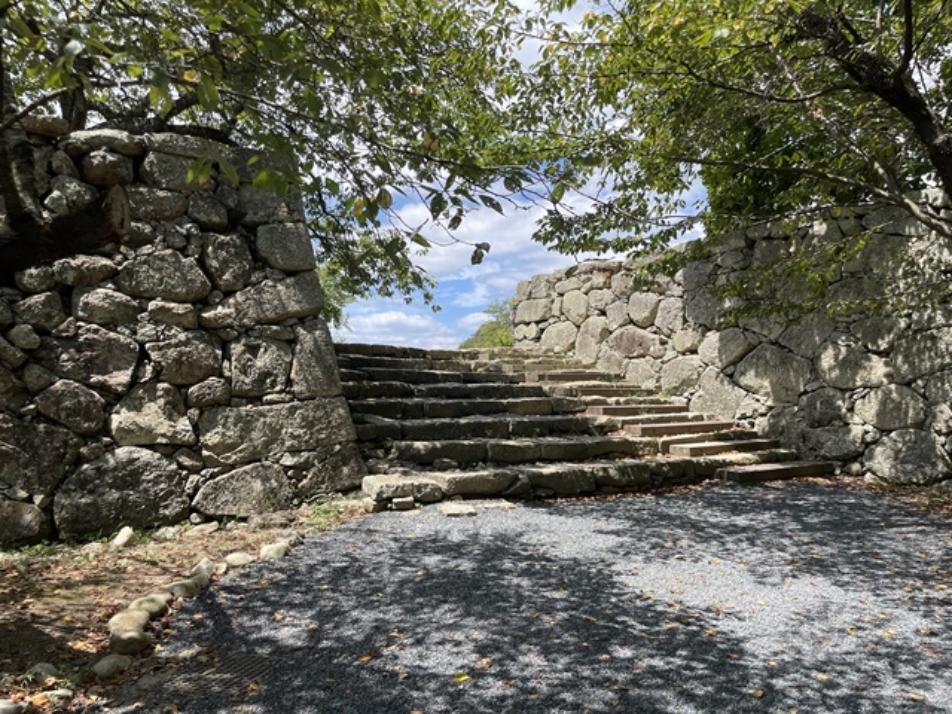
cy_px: 357
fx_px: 715
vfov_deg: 53.1
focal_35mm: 26
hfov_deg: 67.3
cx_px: 476
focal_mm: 4.2
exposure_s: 1/1825
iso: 32
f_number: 1.6
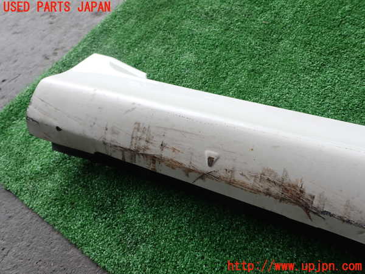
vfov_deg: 46.8
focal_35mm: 30
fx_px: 316
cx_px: 182
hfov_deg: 60.0
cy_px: 137
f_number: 3.2
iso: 100
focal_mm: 5.4
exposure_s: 1/200
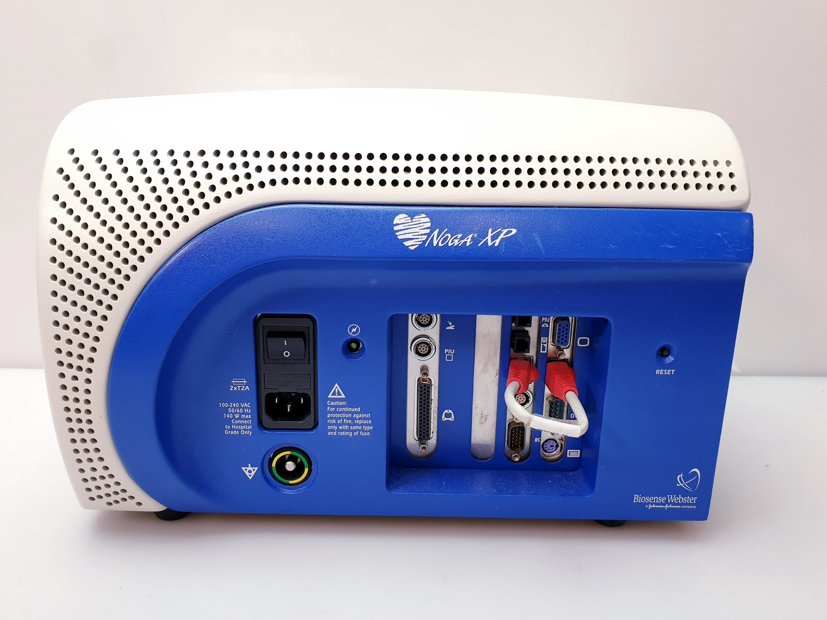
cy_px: 310
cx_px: 414
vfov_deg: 53.1
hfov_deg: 67.3
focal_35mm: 26
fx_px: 621
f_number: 2.4
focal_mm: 4.3
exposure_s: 1/50
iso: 125
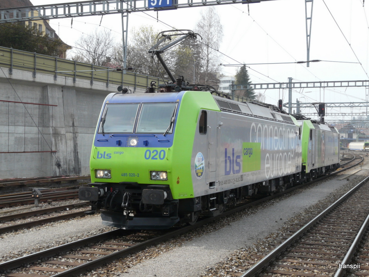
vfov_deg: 28.0
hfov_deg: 36.8
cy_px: 138
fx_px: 554
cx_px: 184
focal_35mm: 52
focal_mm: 8.5
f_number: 5
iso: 100
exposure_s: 1/250
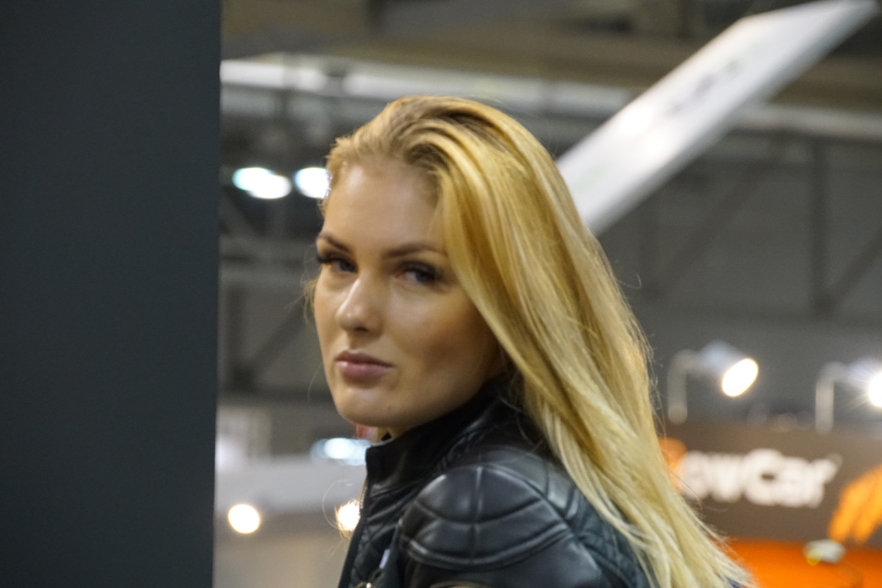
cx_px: 441
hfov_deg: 11.4
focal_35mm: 180
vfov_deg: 7.6
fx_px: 4411
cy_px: 294
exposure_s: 1/200
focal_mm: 120
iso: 5000
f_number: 6.3
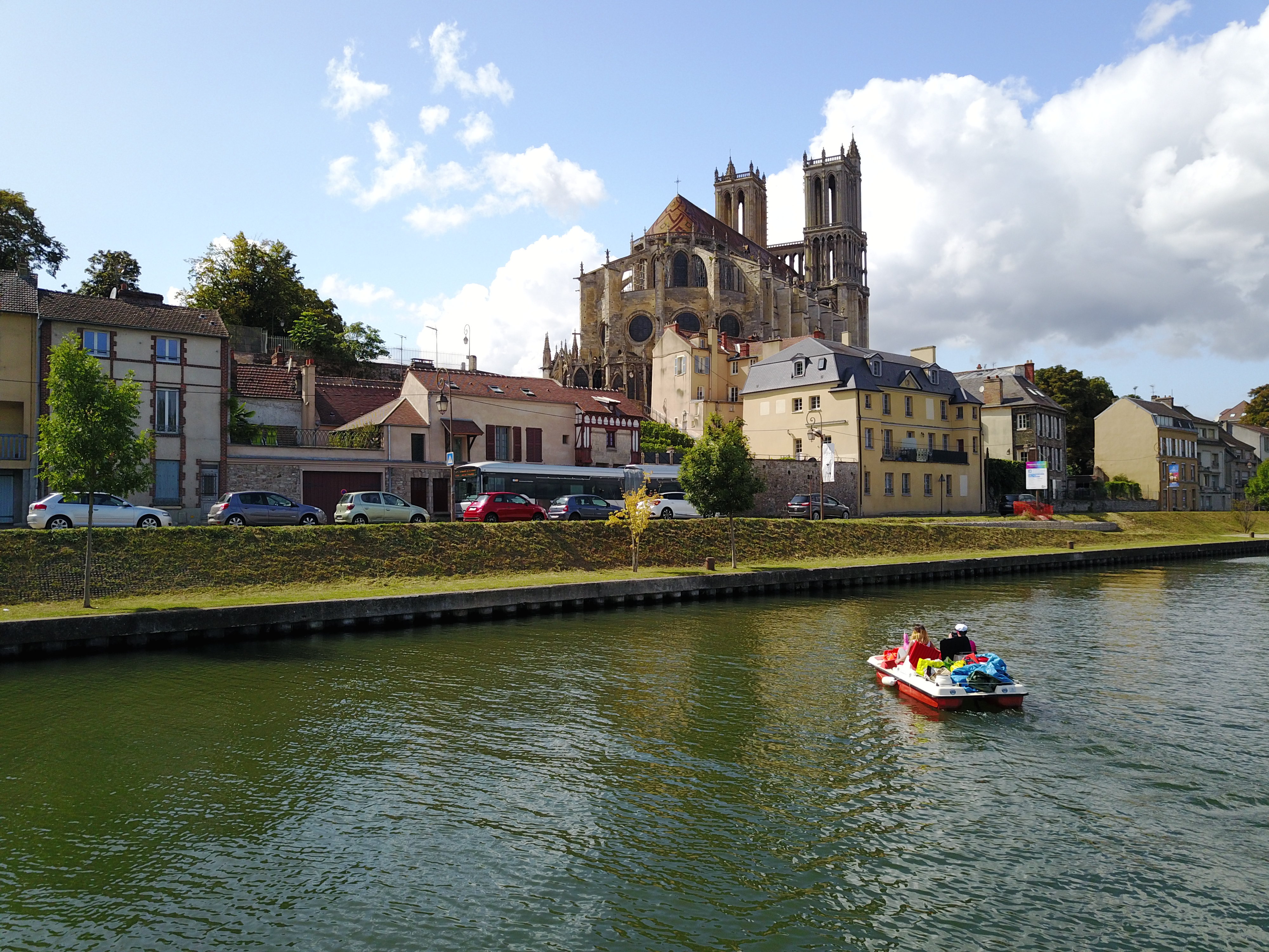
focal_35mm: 26
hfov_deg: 67.3
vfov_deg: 53.1
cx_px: 634
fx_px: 953
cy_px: 476
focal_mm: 4.7
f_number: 2.2
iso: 100
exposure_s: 1/1167
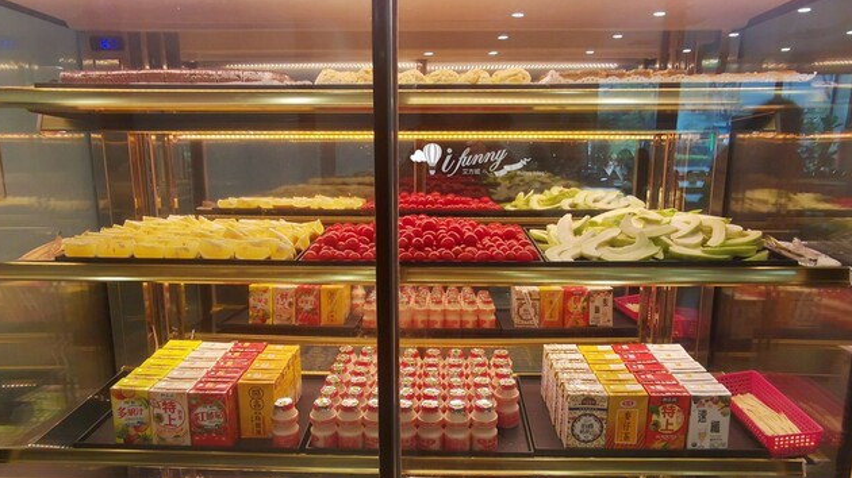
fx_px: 565
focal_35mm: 25
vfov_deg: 45.8
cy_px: 276
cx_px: 431
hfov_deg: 74.1
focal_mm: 2.35
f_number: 2.2
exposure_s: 1/120
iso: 125
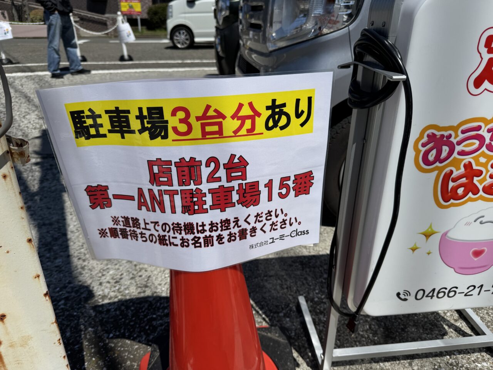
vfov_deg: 56.8
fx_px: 342
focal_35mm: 24
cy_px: 185
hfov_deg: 71.6
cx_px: 246
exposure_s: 1/10417
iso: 80
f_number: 1.78
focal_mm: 6.76
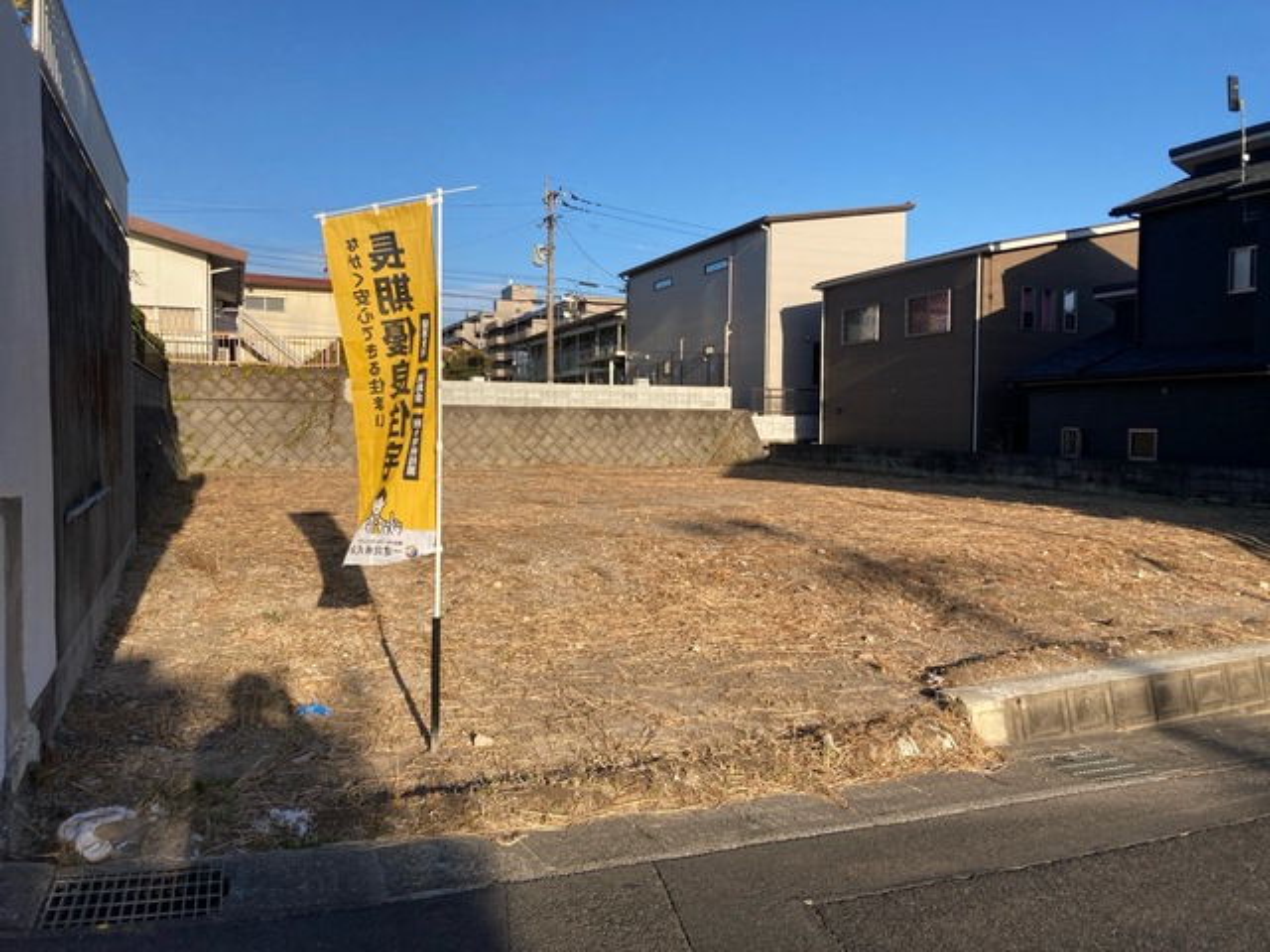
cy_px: 476
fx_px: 1027
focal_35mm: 28
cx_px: 635
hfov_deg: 63.4
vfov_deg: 49.7
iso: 20
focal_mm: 3.99
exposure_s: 1/1799
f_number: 1.8
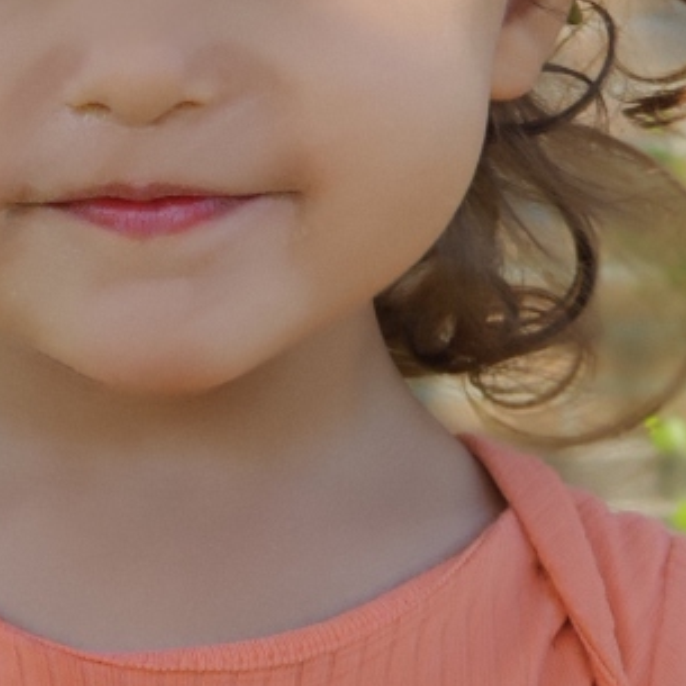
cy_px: 62
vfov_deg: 7.6
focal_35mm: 229
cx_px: 119
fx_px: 5134
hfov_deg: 7.6
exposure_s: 1/326
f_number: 2.44
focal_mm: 6.95
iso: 100
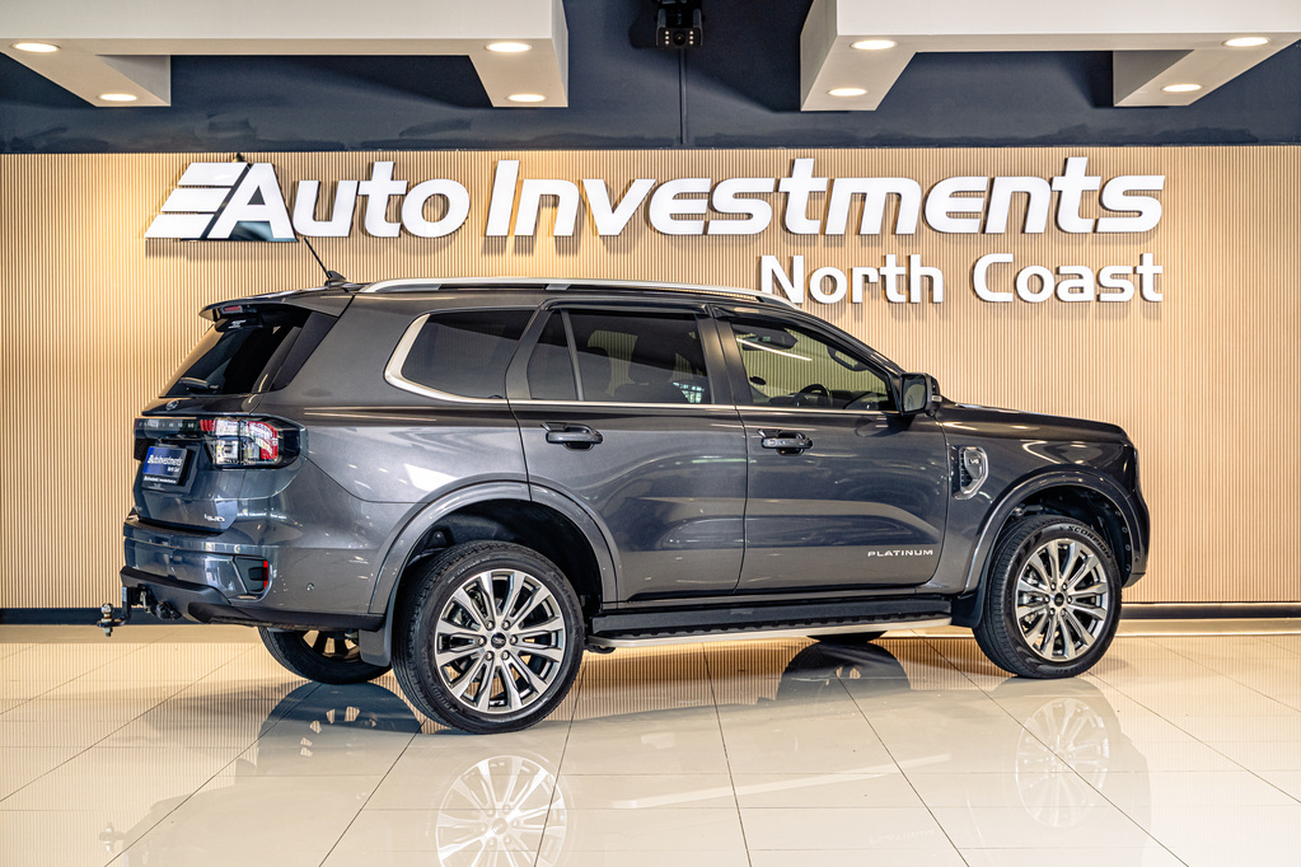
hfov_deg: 37.5
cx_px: 650
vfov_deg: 25.5
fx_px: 1915
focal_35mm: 53
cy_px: 434
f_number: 4
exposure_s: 1/200
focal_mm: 53
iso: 640
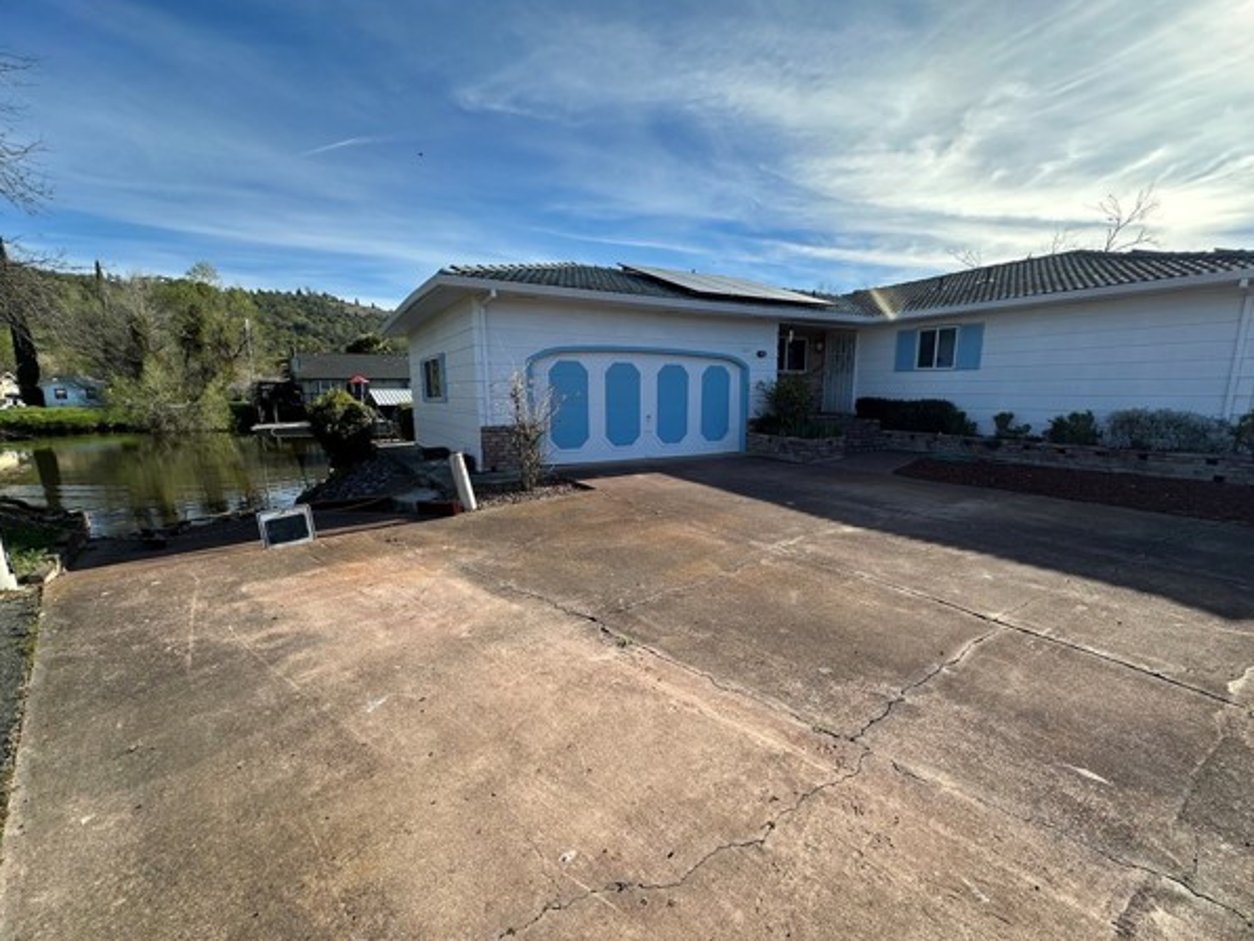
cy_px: 485
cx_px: 628
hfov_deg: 98.2
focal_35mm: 15
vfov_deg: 81.7
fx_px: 543
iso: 40
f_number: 2.2
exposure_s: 1/1052
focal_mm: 2.22
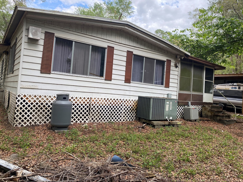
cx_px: 123
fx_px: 197
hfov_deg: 63.5
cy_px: 84
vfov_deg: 49.7
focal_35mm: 28
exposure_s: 1/495
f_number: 1.8
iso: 32
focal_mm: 4.25
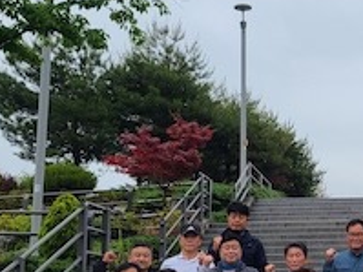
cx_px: 380
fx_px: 776
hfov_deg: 24.8
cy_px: 214
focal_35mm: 74
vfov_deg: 19.7
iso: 40
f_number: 1.8
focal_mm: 5.4
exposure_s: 1/981
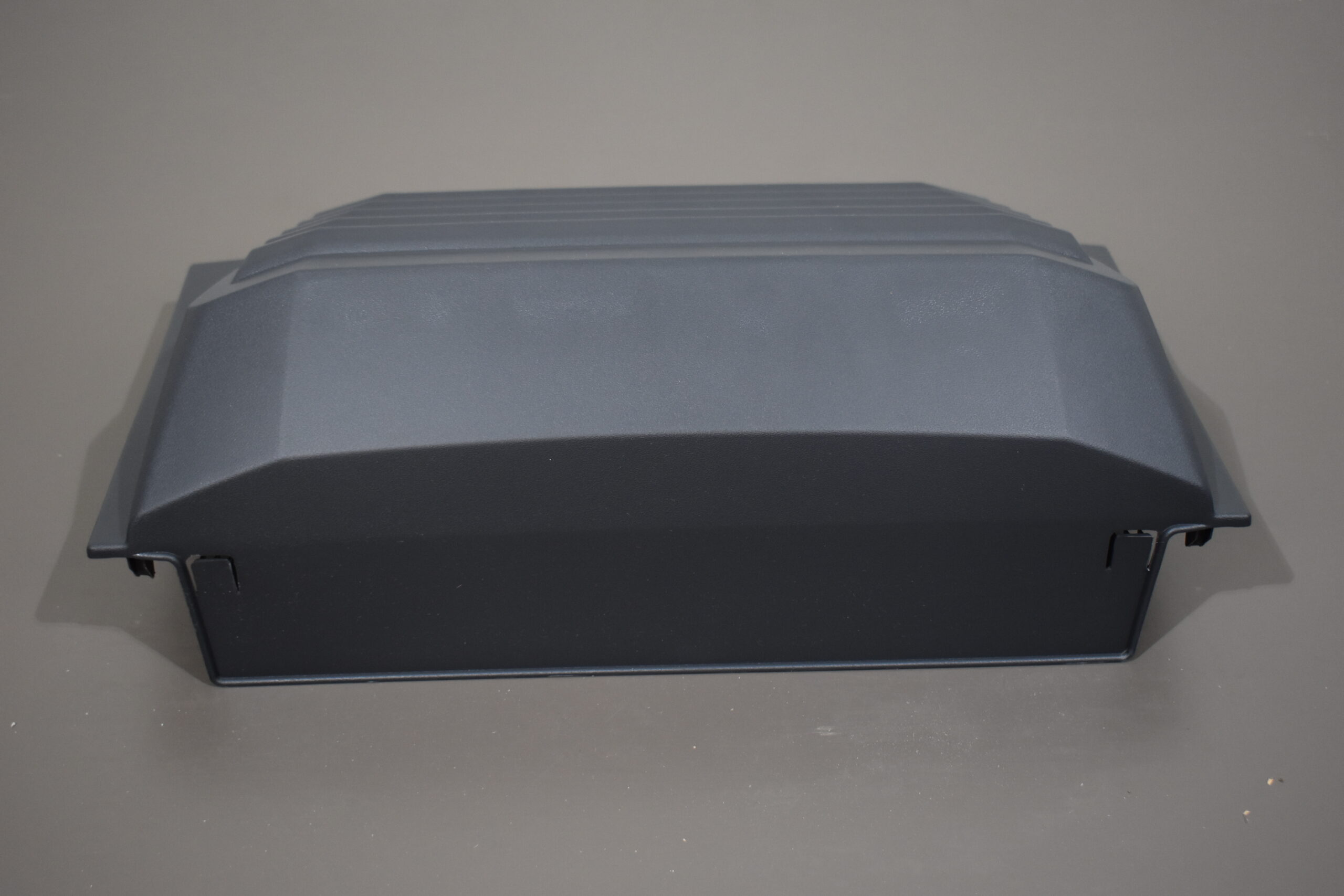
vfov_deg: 28.1
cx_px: 672
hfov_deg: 41.1
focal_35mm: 48
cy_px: 448
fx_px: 1792
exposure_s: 1/125
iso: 900
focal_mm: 32
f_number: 4.5
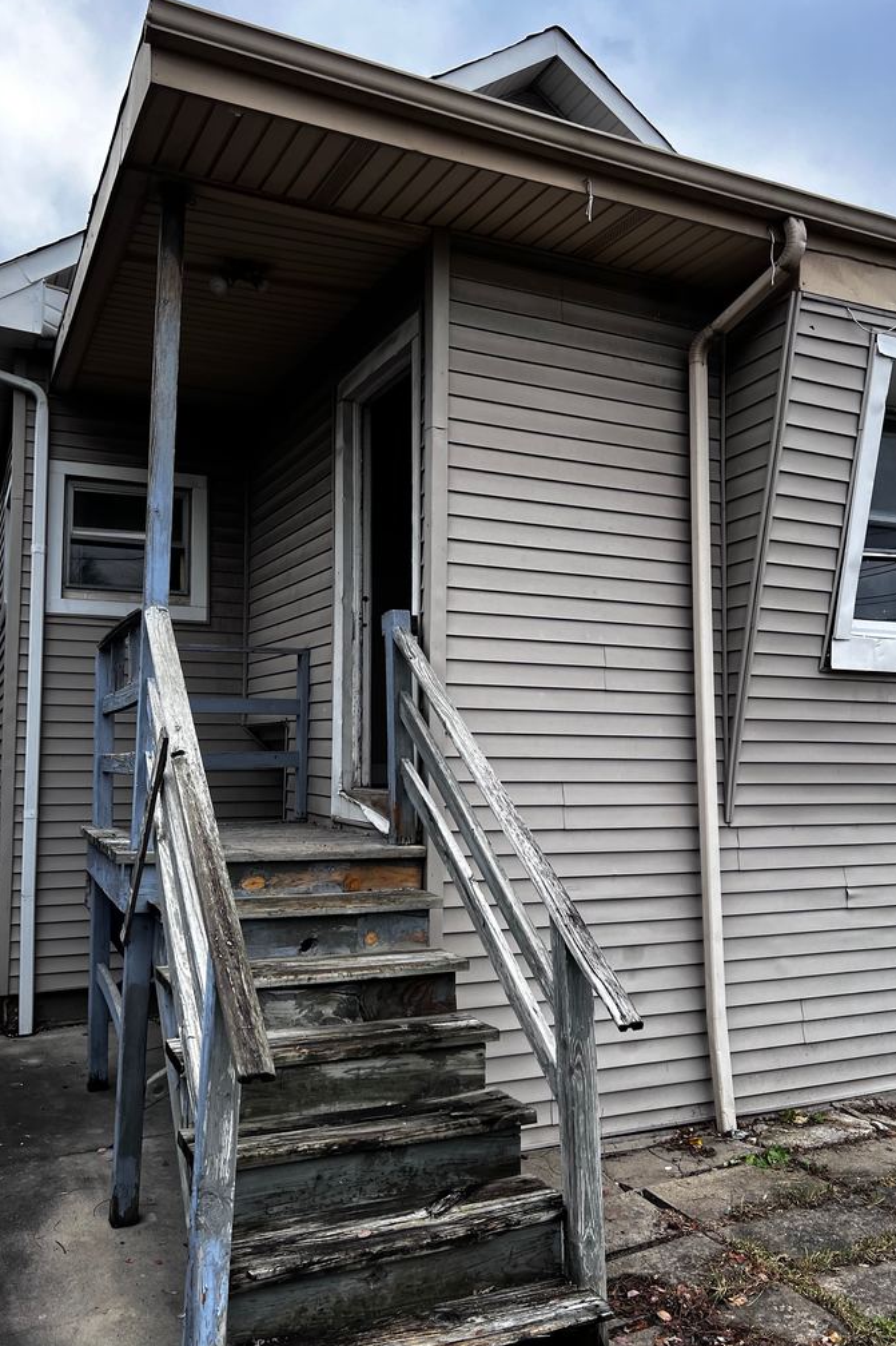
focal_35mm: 29
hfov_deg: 44.9
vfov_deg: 63.7
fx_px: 1083
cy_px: 668
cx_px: 431
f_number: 1.5
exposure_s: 1/401
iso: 50
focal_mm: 5.7
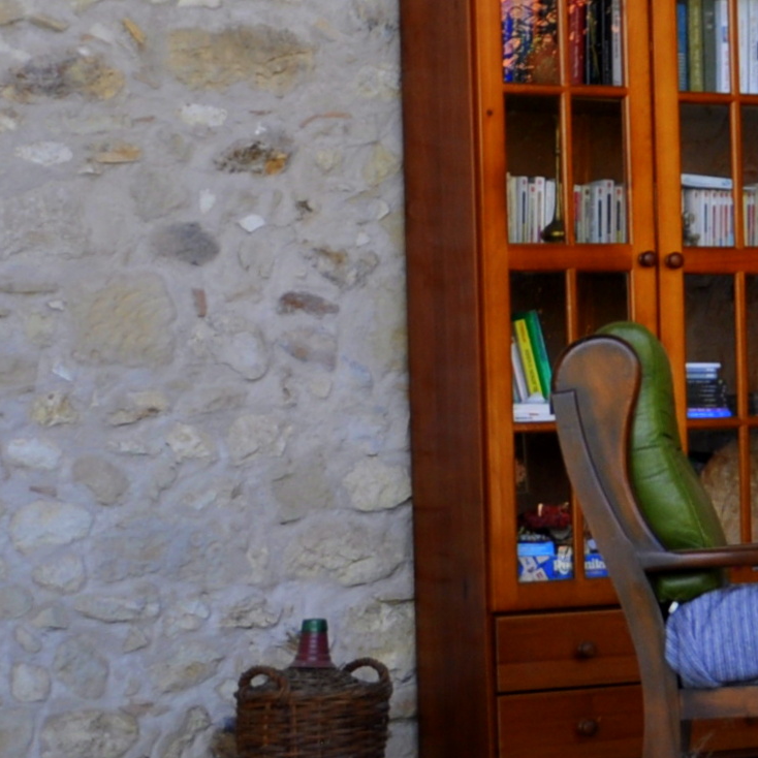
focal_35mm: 145
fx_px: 3592
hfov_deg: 11.2
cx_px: 1394
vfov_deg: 12.0
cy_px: 252
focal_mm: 26
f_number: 5.6
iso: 200
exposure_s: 1/125
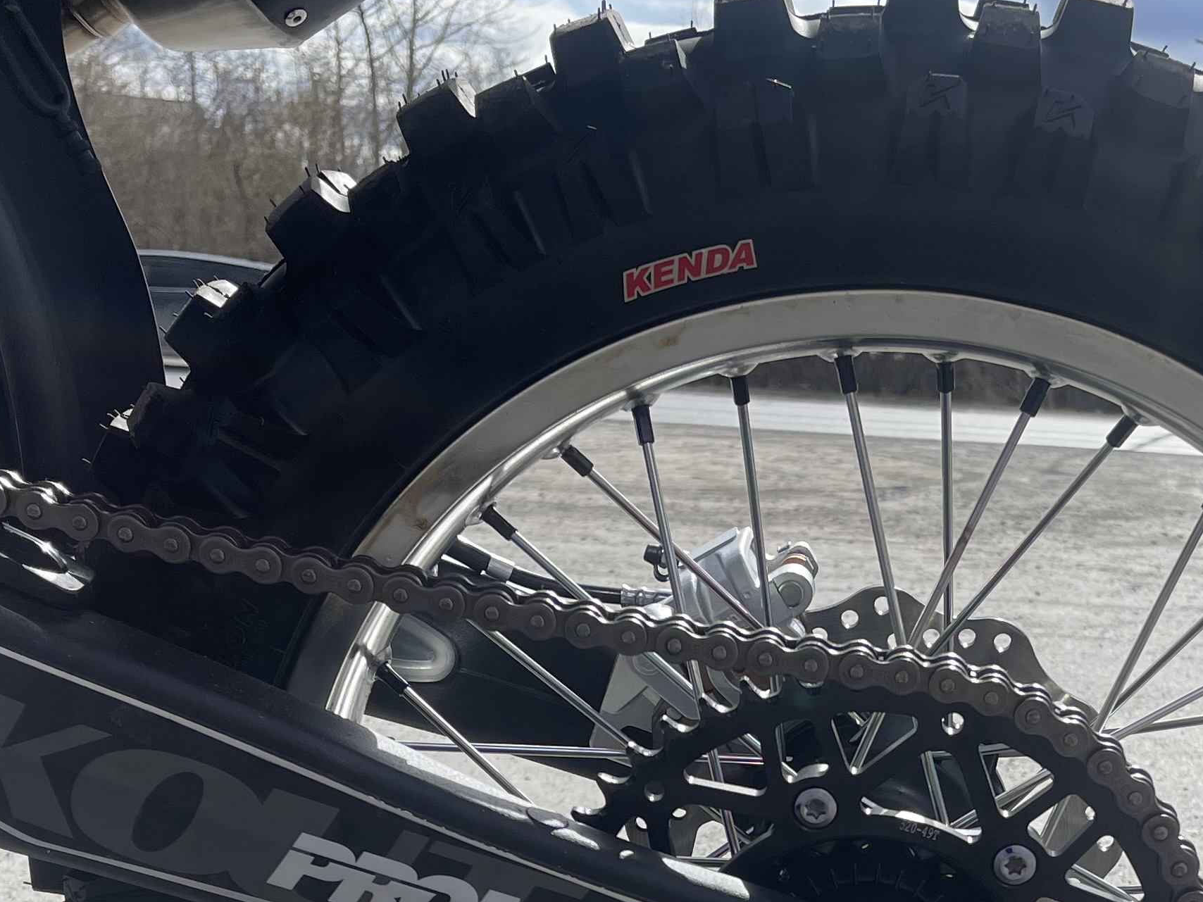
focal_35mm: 59
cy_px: 970
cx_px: 760
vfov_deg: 23.4
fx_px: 2050
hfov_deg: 32.5
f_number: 1.6
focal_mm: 5.1
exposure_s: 1/3448
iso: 32
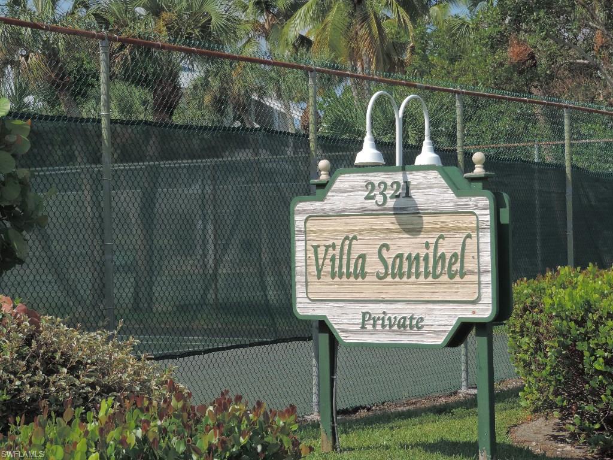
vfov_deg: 16.4
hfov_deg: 21.8
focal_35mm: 90
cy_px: 230
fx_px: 1594
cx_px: 306
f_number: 4.1
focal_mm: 16
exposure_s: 1/1000
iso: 110
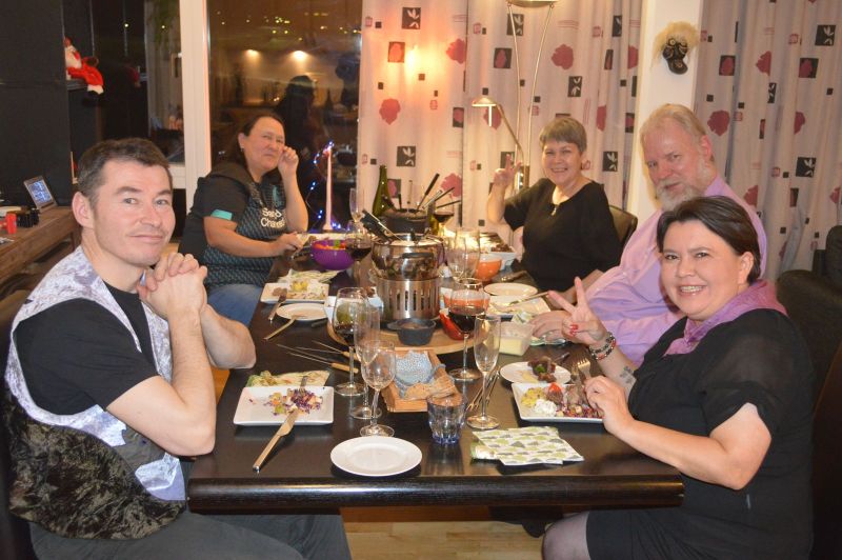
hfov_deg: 49.6
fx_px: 911
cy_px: 280
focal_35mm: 39
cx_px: 421
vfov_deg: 34.2
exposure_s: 1/30
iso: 2800
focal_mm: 26
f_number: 4.2
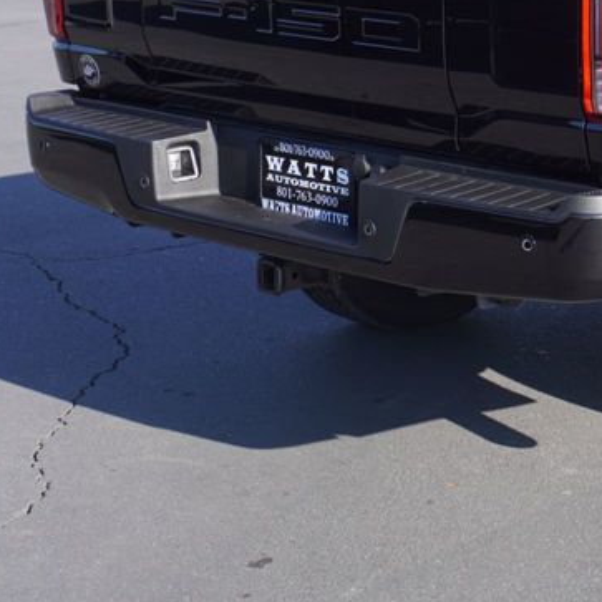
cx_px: 750
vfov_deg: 17.6
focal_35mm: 97
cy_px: 68
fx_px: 1912
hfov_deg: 17.0
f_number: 7.1
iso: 100
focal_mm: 27
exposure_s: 1/160
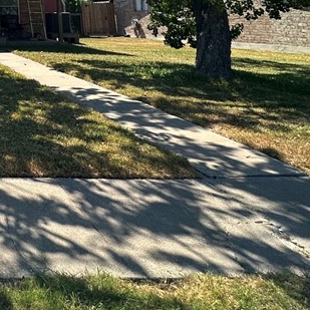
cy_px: -61
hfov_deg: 29.9
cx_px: -119
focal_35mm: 41
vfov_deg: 33.4
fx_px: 415
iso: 50
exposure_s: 1/1052
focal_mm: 2.22
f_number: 2.2
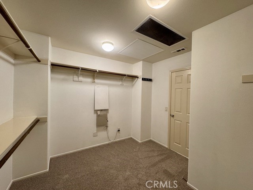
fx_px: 102
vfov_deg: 85.7
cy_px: 95
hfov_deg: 102.1
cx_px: 126
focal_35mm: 14
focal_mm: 2.22
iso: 160
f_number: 2.2
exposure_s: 1/60
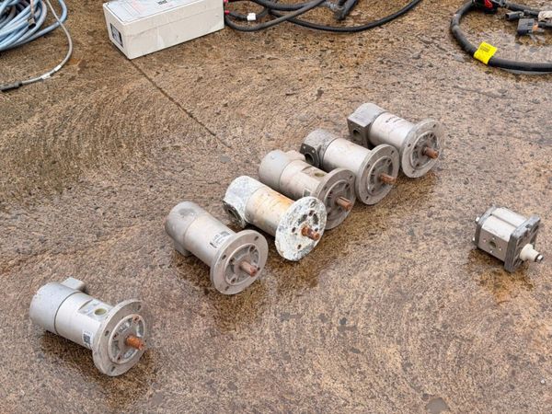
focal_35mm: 48
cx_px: 276
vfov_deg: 30.3
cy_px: 207
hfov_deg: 39.7
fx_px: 765
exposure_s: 1/810
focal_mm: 6.76
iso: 64
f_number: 1.78
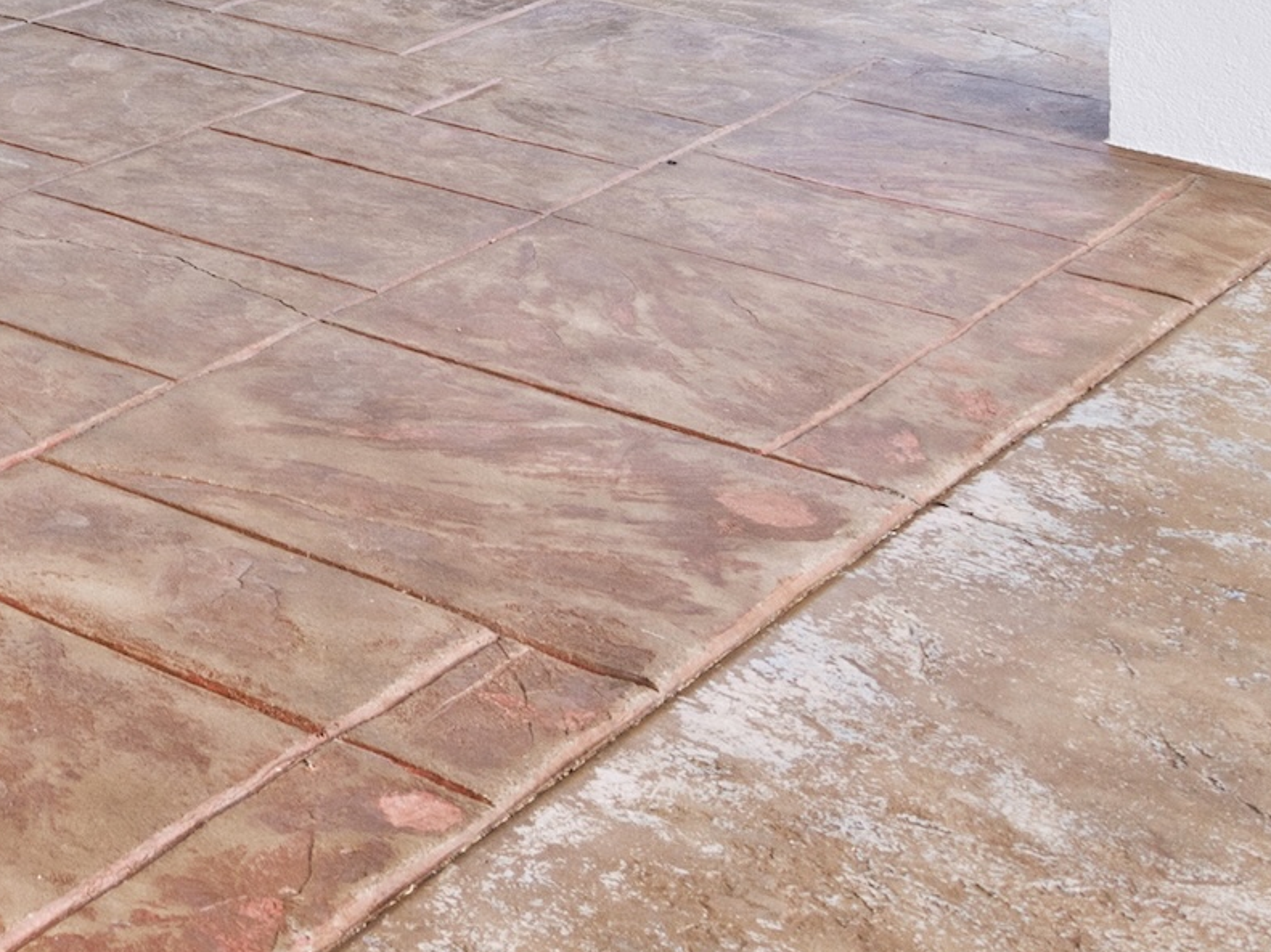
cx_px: -1064
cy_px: -697
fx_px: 2570
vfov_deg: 17.5
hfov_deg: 19.8
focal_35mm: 70
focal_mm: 16
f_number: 8
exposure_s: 1/50
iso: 100
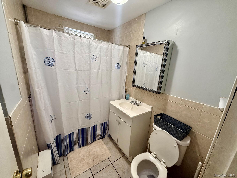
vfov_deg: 85.7
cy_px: 89
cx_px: 118
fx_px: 96
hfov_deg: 102.1
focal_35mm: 14
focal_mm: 2.22
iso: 200
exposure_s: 1/120
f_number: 2.2
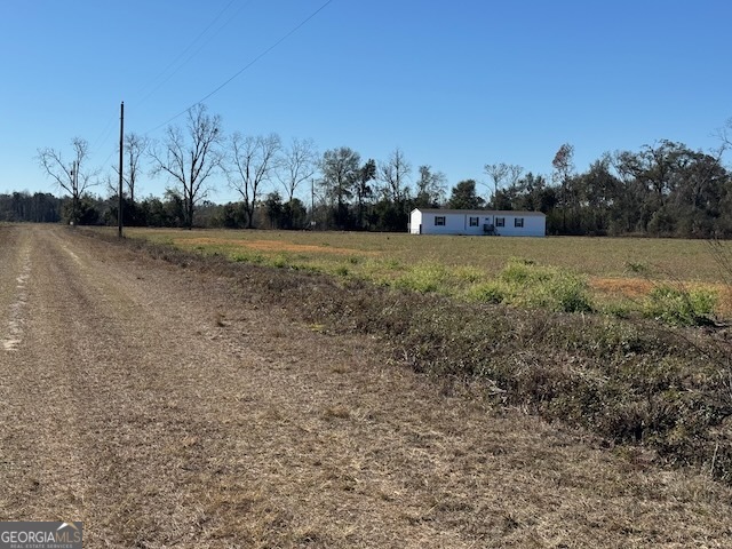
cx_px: 366
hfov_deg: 39.7
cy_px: 274
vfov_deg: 30.3
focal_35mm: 48
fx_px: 1015
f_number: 1.78
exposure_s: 1/6410
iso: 64
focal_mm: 6.76
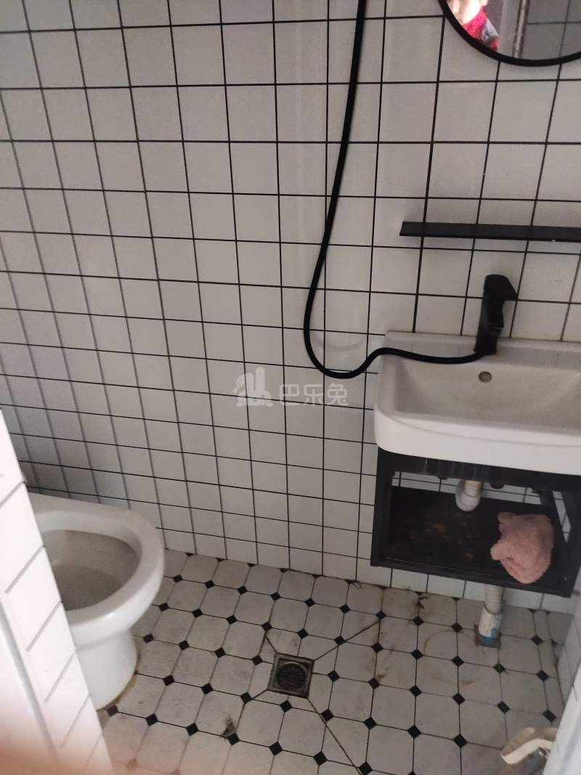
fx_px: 515
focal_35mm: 23
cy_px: 388
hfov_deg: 58.9
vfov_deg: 73.9
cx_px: 290
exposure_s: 1/50
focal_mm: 4.76
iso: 1323
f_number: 1.79
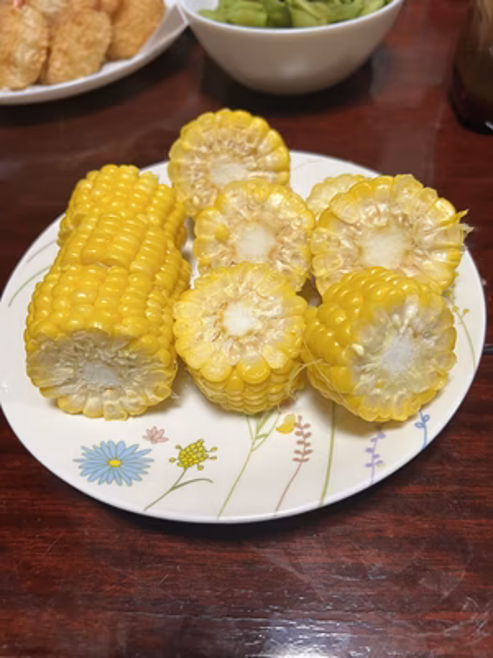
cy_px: 329
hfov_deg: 53.1
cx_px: 246
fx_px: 494
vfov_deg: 67.3
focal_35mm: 26
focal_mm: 5.7
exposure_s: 1/60
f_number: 1.5
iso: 100
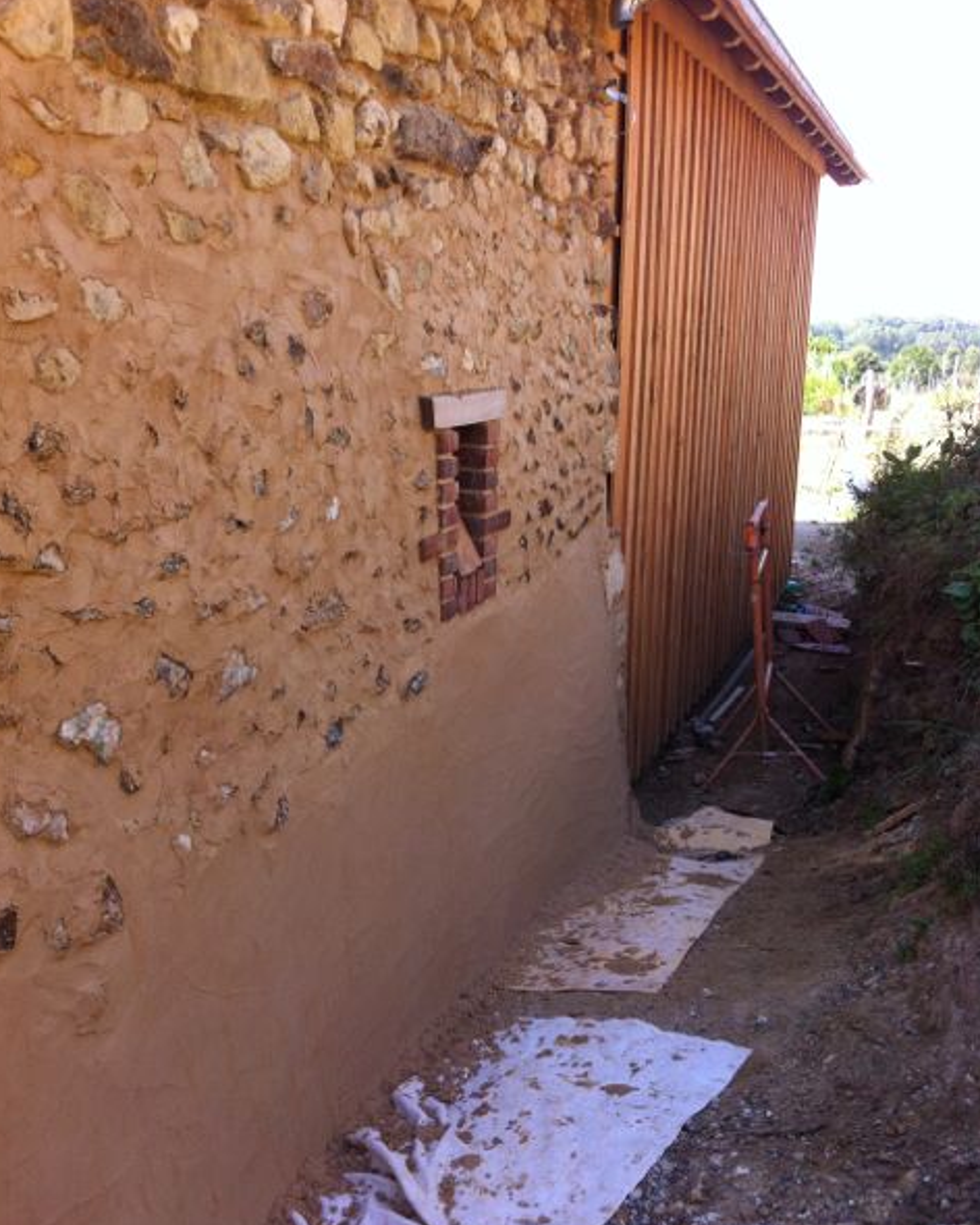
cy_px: 619
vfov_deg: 49.1
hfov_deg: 40.1
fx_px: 1341
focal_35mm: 37
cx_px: 486
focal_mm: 3.85
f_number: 2.8
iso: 80
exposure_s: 1/182
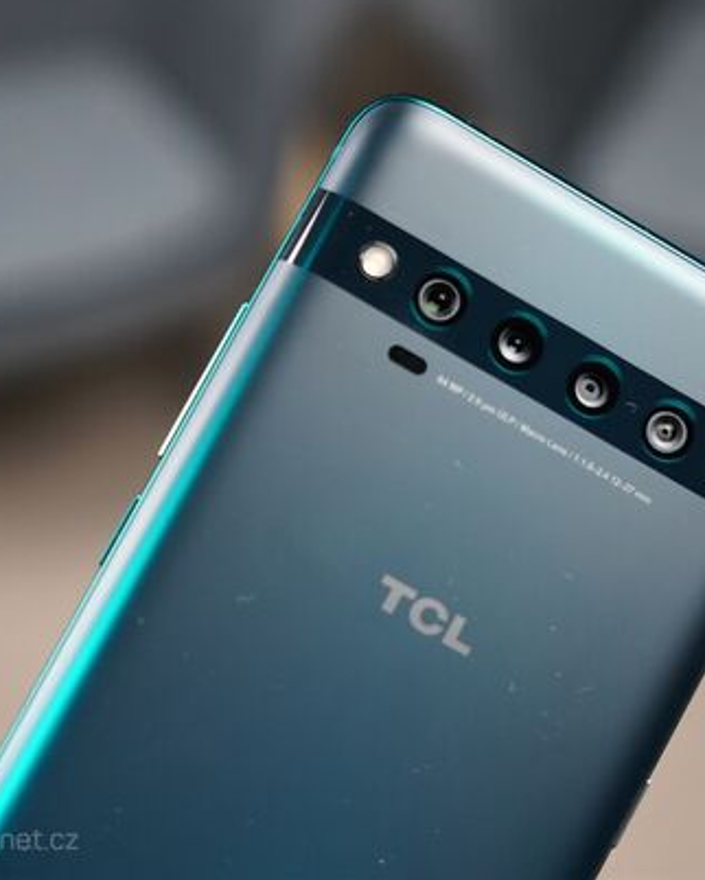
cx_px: 501
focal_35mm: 63
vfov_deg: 30.0
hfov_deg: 24.1
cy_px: 435
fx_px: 1642
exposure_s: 1/160
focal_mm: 44
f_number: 4
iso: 1250
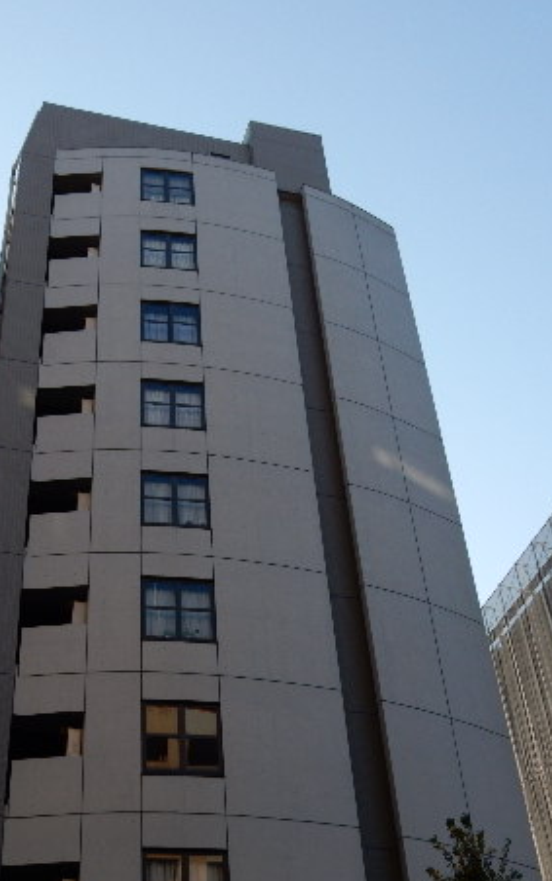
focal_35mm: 54
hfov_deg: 24.0
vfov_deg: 37.5
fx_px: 1298
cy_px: 448
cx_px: 230
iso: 125
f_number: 4
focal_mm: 6.4
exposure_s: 1/640
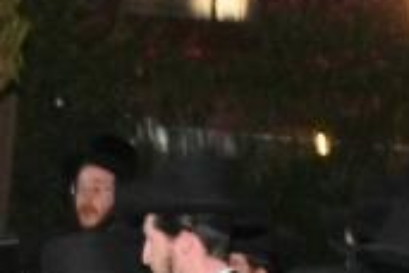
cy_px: 493
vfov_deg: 6.2
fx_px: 2454
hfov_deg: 9.2
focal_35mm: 216
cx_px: -230
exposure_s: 1/200
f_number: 4
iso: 1600
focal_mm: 24
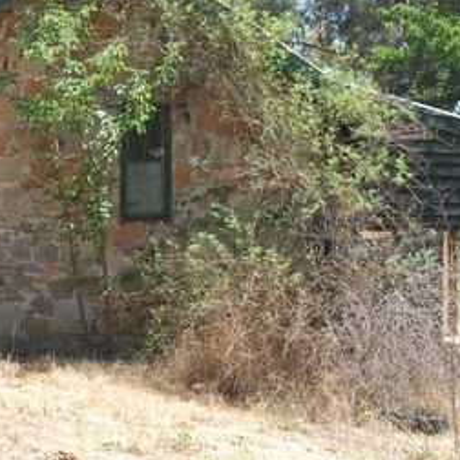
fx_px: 1143
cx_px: 166
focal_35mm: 76
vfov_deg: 22.7
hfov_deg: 22.7
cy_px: 182
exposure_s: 1/200
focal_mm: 32
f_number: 7.1
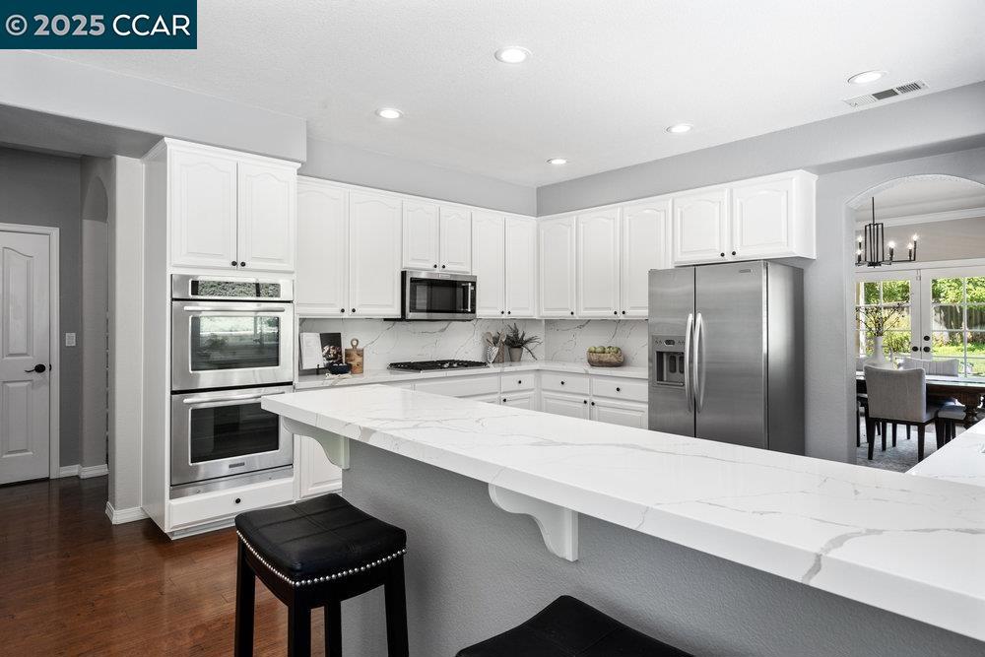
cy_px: 328
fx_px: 547
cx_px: 492
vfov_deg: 61.9
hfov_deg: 84.0
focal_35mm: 20
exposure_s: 1/15
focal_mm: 20
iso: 160
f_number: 8
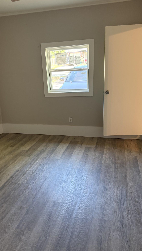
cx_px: 63
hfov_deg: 40.1
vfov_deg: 66.1
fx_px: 194
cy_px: 127
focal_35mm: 29
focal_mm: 6.76
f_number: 1.78
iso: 250
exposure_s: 1/60
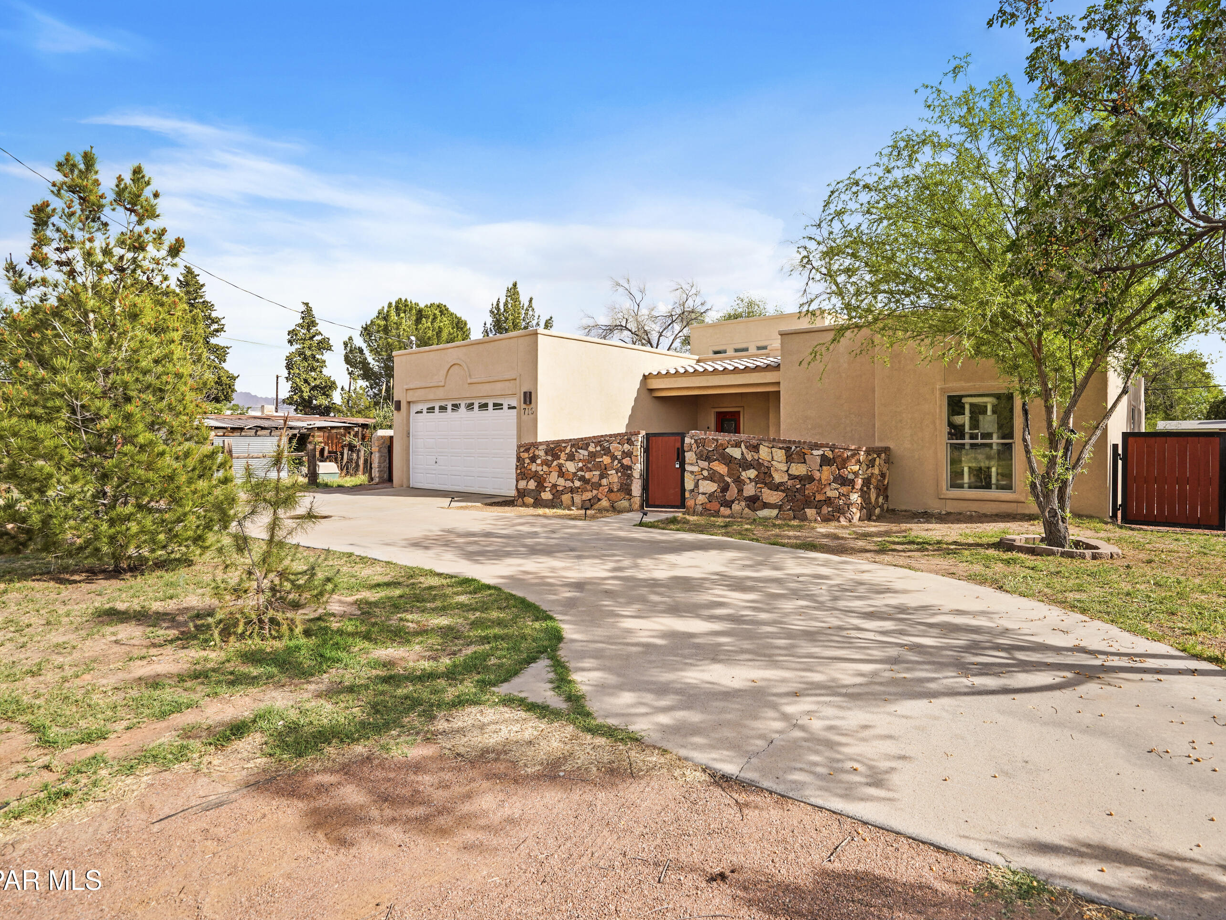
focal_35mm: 18
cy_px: 446
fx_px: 638
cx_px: 663
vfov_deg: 71.6
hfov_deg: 87.6
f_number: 8
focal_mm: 16
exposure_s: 1/100
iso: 125
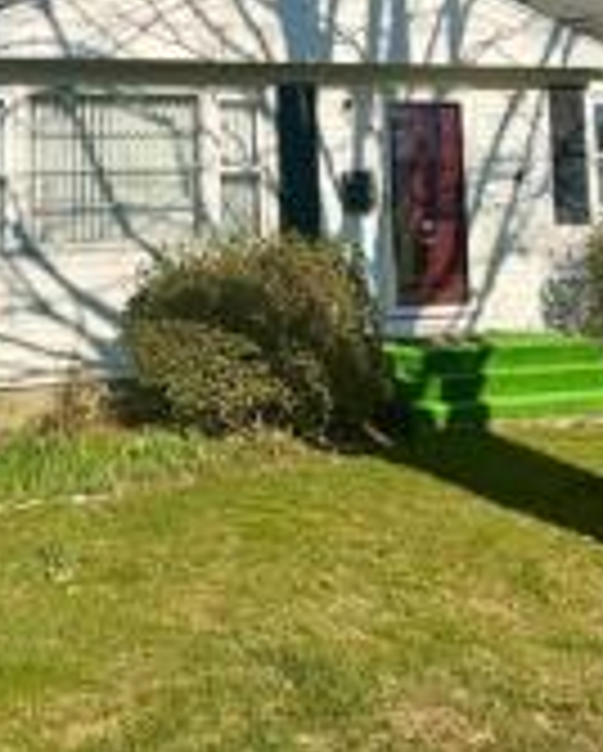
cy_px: 86
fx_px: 1247
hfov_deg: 27.2
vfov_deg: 32.0
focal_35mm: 56
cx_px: 333
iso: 80
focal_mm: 6.76
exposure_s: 1/5714
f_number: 1.78
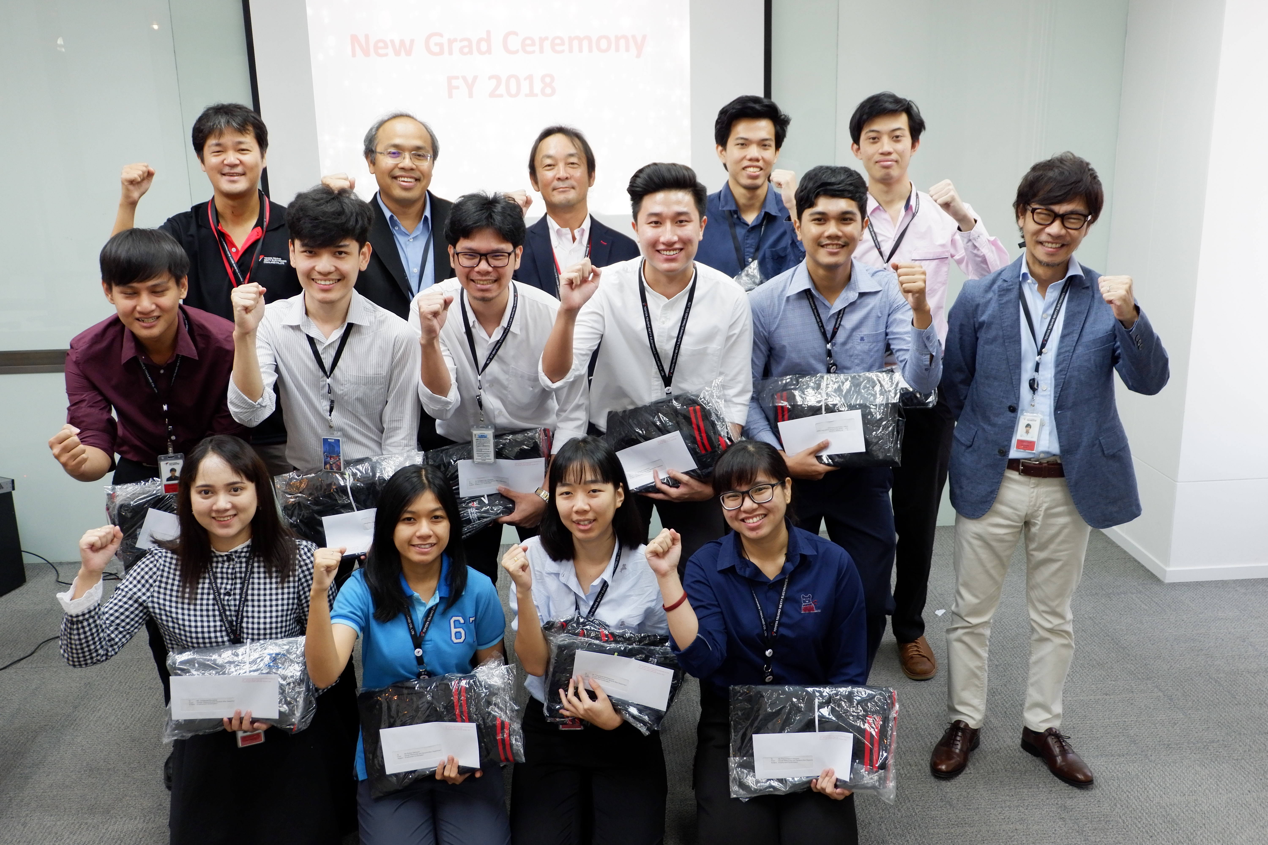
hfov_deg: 57.2
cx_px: 634
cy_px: 422
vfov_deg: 40.0
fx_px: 1162
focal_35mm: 33
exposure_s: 1/45
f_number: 4
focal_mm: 22.2
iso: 1000
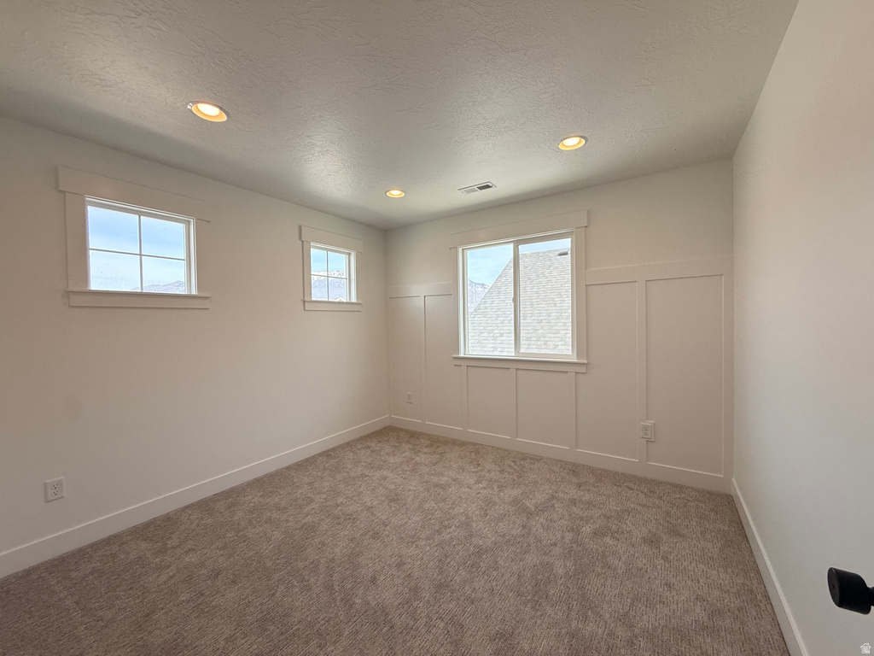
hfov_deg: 102.1
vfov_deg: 85.7
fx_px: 353
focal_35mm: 14
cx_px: 437
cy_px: 328
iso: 64
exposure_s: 1/304
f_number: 2.2
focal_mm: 2.22
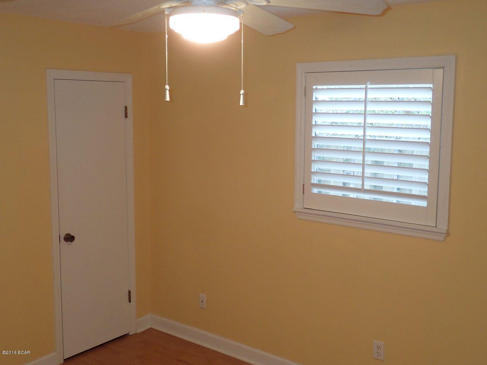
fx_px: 535
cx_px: 244
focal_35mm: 38
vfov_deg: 37.7
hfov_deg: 49.0
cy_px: 182
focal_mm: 6.86
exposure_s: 1/40
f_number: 2.7
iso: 250
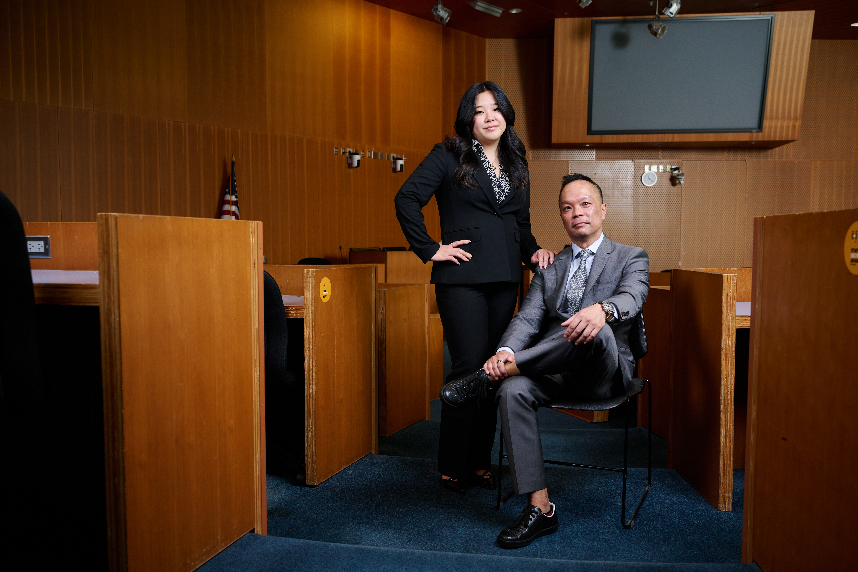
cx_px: 430
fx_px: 763
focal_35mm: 32
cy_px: 295
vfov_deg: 41.1
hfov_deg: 58.7
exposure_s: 1/100
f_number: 4.5
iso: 320
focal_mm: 31
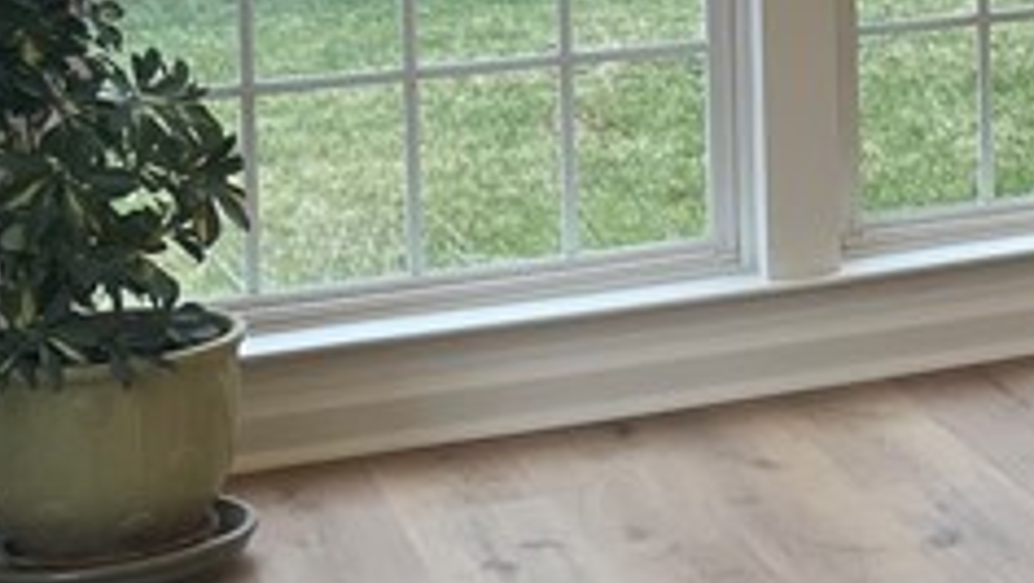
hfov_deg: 15.7
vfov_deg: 9.6
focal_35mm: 123
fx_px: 3374
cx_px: 1656
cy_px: -320
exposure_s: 1/120
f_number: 1.6
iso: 40
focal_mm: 4.2
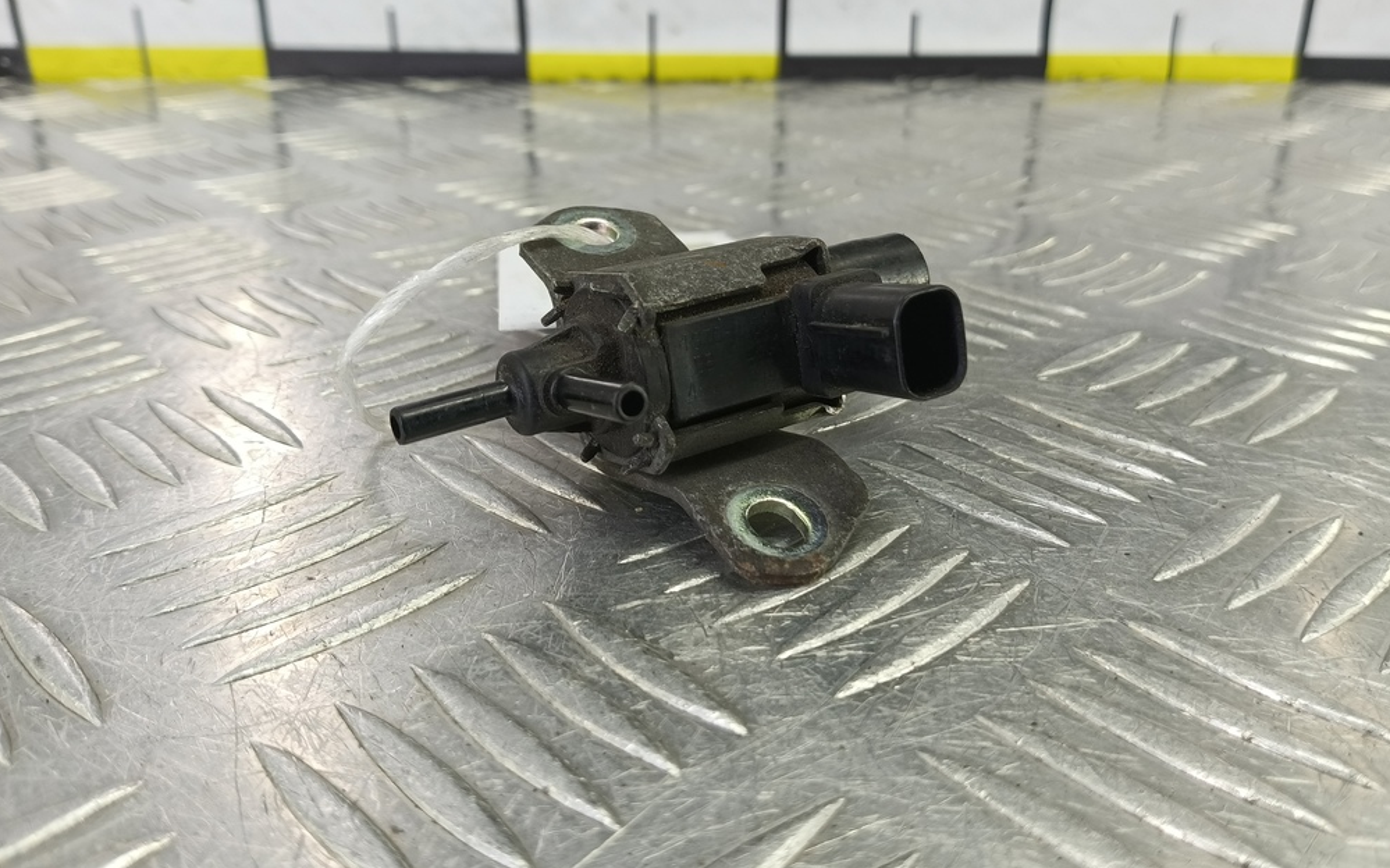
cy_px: 362
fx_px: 947
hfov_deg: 72.6
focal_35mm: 25
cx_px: 704
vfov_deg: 49.1
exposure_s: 1/50
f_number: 1.6
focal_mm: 4.11
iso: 143
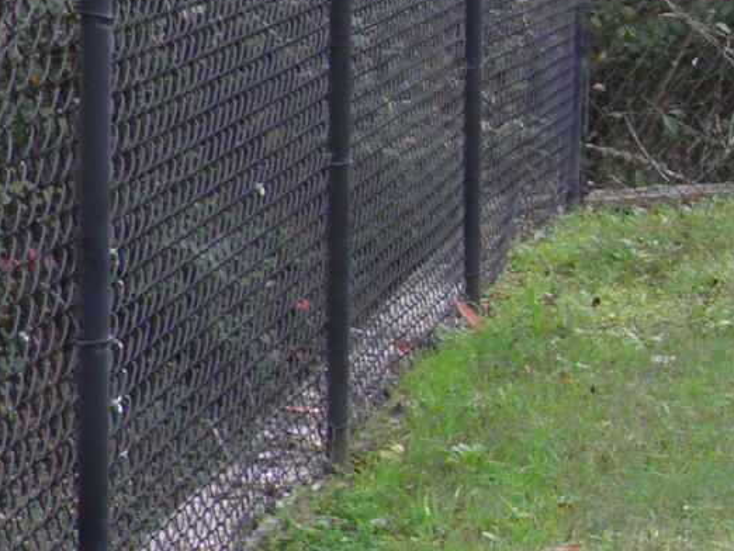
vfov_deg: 7.4
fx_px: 4264
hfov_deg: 9.2
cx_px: 1451
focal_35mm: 201
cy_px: 143
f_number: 3.1
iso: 50
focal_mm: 6.3
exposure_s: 1/50
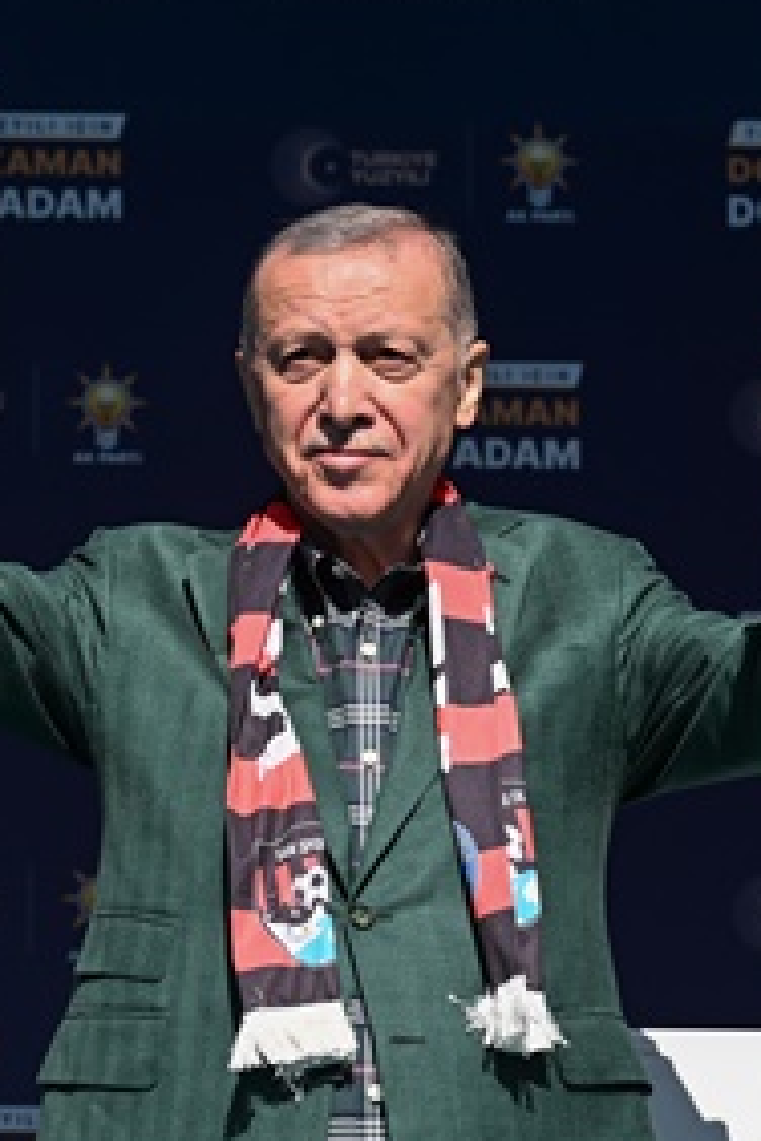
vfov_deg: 13.8
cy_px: 716
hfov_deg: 9.2
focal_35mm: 149
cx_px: 283
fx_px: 4724
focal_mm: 70
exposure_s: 1/640
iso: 100
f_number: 5.6
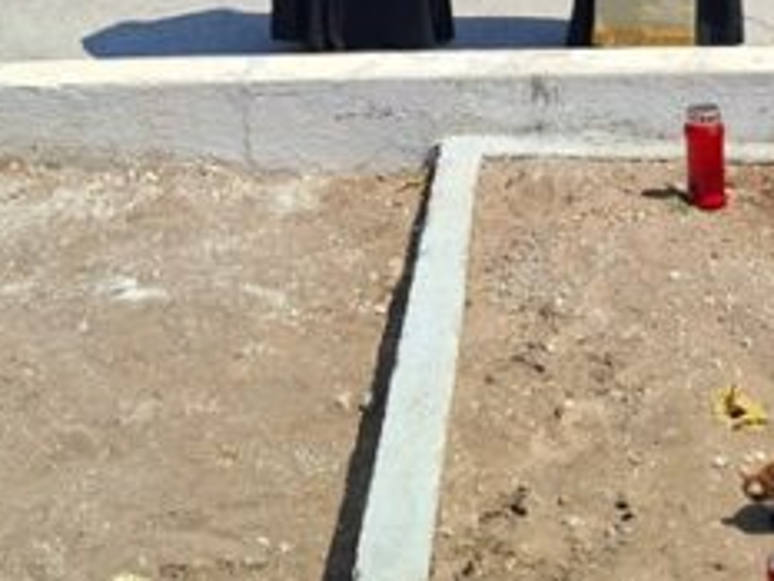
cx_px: 532
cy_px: -271
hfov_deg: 26.1
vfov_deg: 17.9
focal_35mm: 74
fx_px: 1655
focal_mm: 5.54
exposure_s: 1/2833
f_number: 1.8
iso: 50
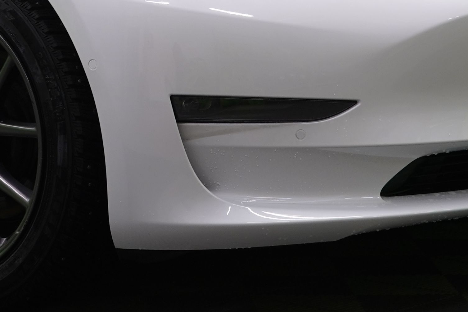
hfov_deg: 10.6
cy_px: -121
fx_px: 2483
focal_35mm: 191
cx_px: -77
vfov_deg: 7.1
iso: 400
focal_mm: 48
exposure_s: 1/30
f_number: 6.3
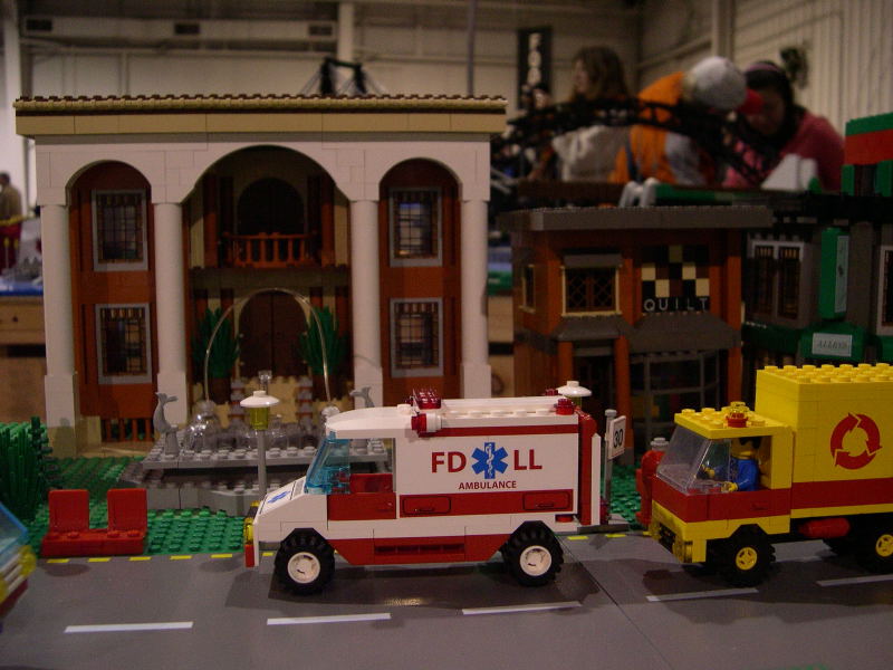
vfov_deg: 37.7
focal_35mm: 38
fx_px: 980
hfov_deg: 49.0
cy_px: 335
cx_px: 446
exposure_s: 1/59.5
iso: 400
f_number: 2.8
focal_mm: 8
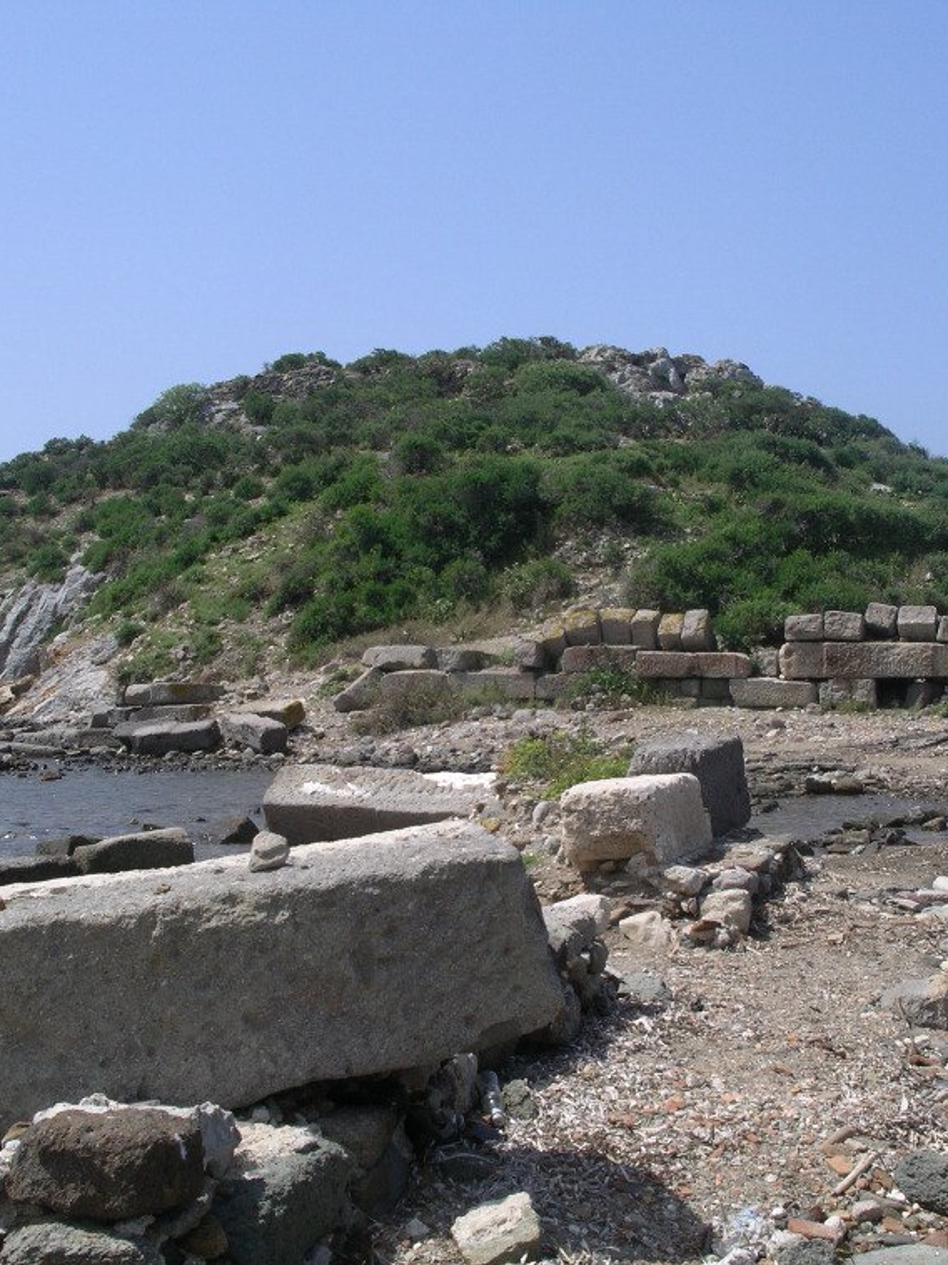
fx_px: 1827
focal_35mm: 50
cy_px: 626
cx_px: 514
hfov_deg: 29.1
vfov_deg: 38.2
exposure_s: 1/488
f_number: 5.6
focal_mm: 7.8
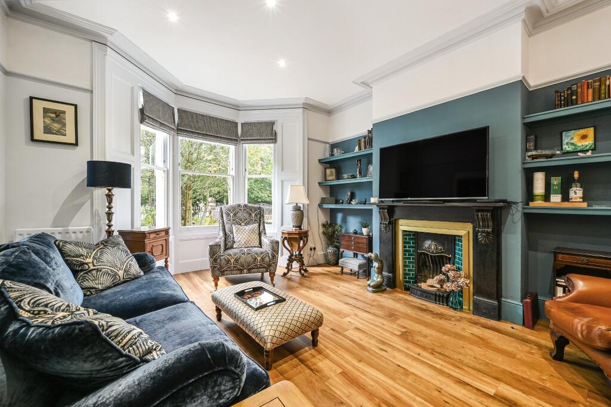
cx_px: 306
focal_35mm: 14
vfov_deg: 81.2
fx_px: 238
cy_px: 204
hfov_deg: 104.2
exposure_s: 1/1.6
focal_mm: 14
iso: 100
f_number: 9
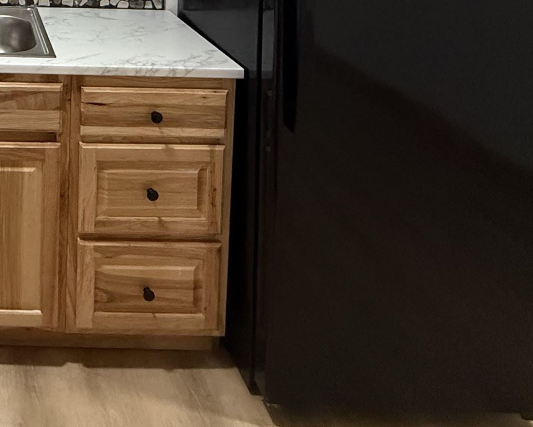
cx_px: -35
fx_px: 599
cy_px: -106
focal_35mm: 38
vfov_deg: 31.6
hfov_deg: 40.1
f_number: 2.2
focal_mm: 2.22
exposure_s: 1/60
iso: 640
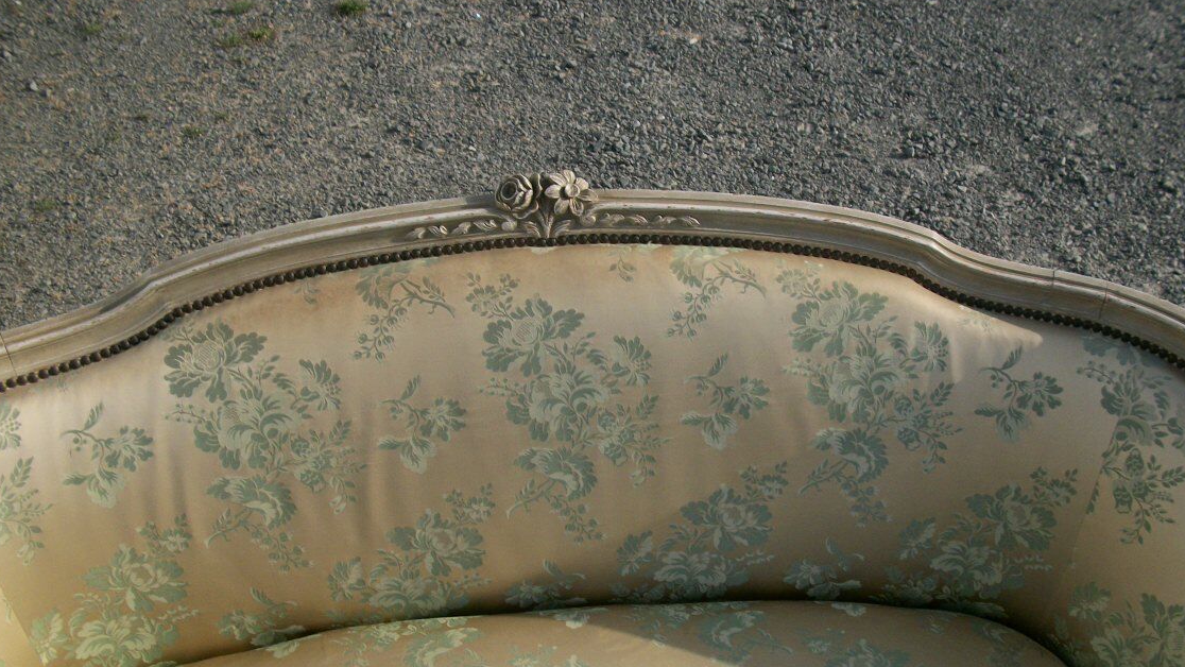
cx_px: 583
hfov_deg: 50.5
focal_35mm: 40
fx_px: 1257
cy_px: 430
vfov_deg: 29.6
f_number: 8.8
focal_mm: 5.7
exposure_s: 1/200
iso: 80
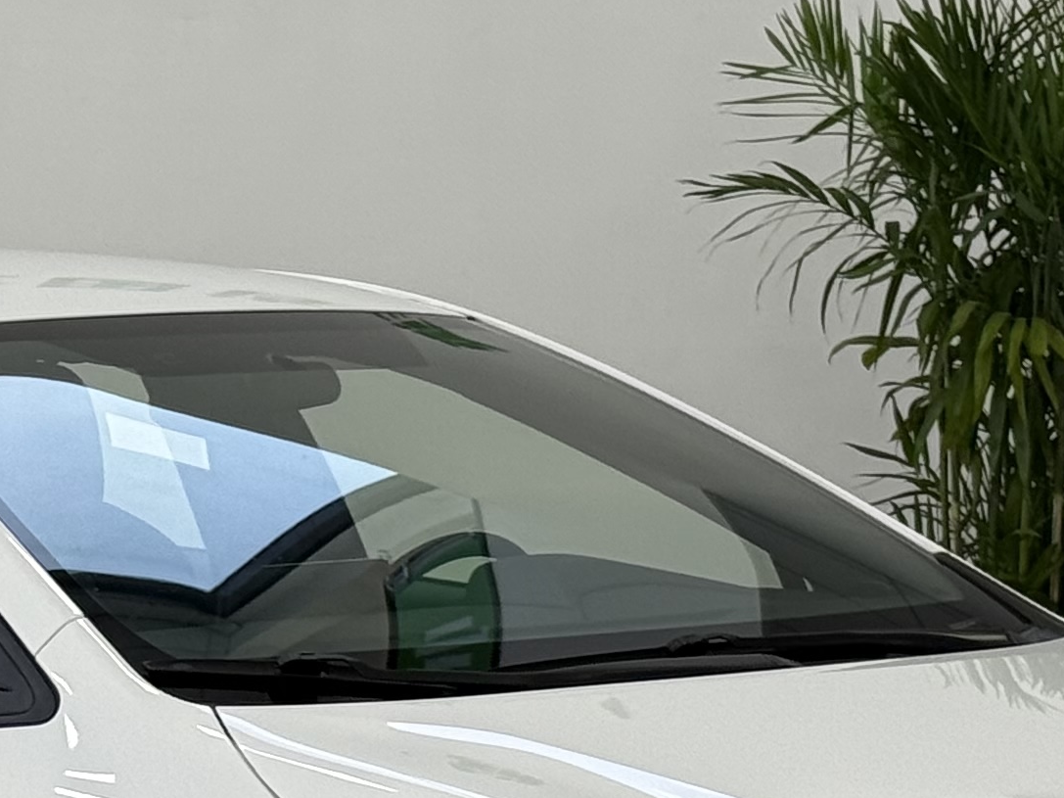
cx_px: -12
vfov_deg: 8.3
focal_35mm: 178
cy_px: 709
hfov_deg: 11.0
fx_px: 5471
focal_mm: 6.76
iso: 64
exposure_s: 1/122
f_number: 1.78
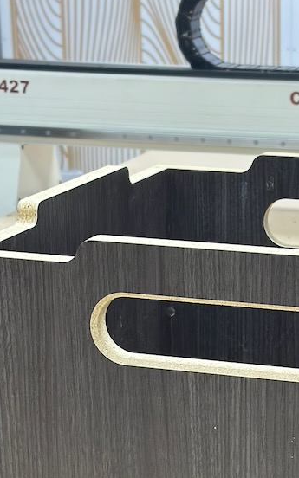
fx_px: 1538
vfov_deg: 17.5
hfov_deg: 11.0
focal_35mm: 118
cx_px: 274
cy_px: 410
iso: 200
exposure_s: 1/120
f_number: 1.78
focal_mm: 6.86
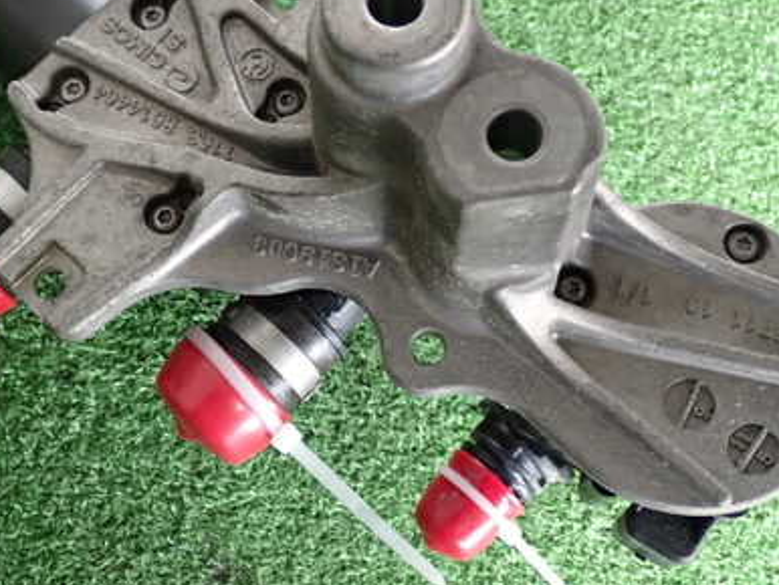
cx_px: 323
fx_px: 1329
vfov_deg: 24.8
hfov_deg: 32.6
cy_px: 212
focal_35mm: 59
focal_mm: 6.83
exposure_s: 1/40
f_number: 2.7
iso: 250
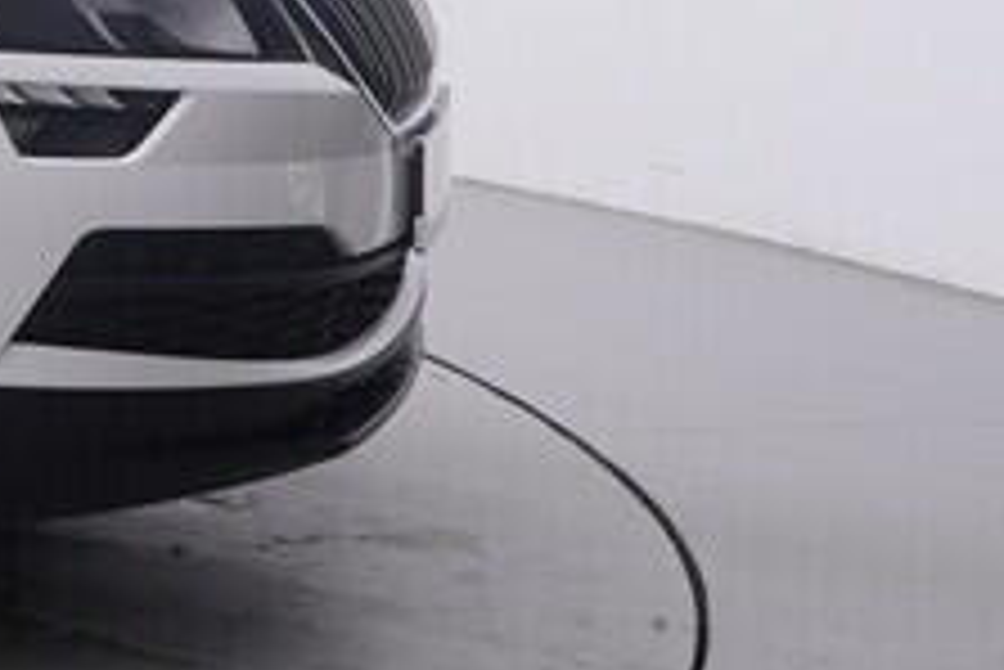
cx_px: -1081
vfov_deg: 13.1
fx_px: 2883
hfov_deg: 15.3
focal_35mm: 103
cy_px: -13
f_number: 5
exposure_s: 1/80
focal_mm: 15
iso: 200
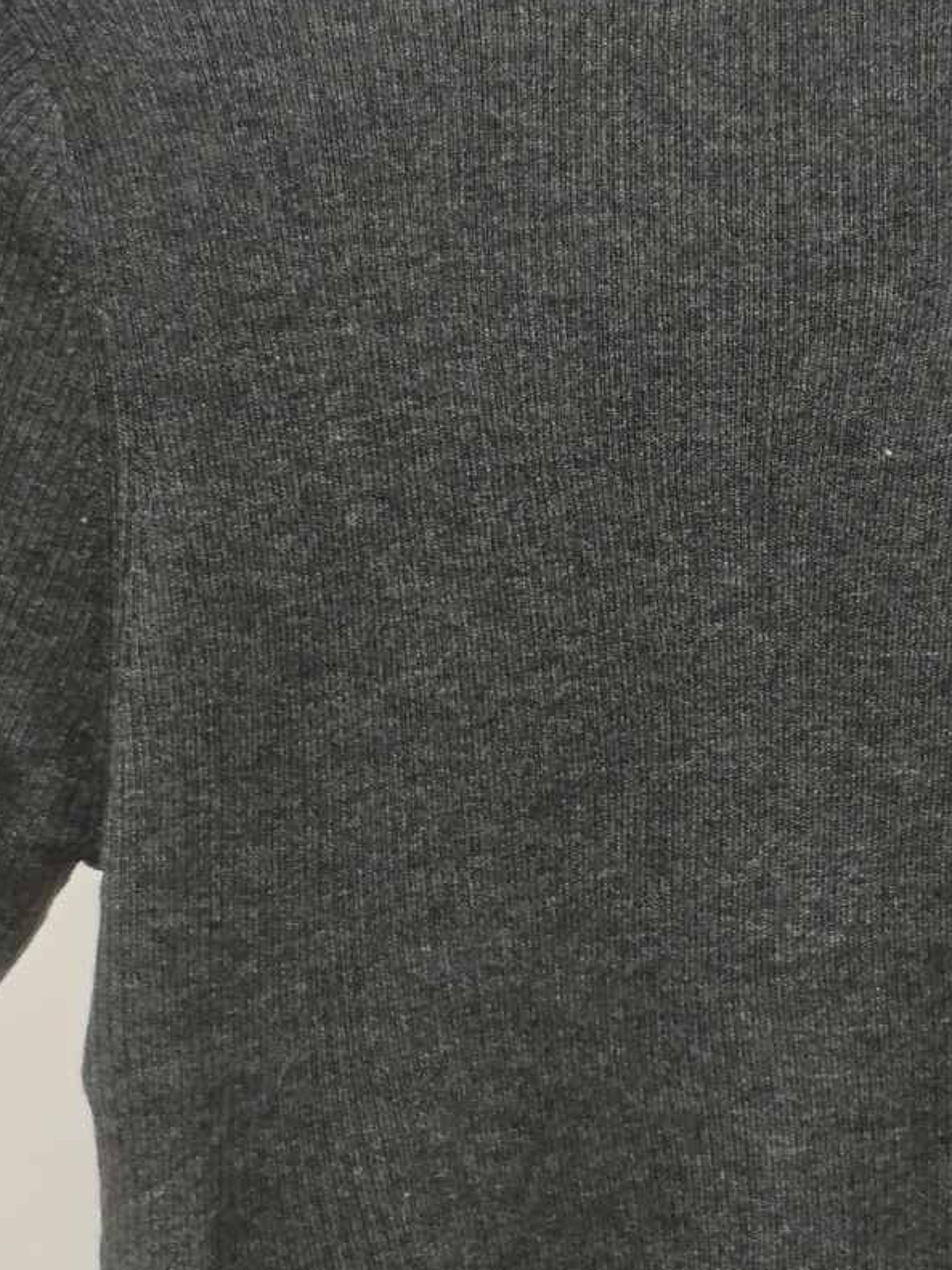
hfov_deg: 16.6
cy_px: 652
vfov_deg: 22.3
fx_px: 3228
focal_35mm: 88
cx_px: 844
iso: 225
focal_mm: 4.75
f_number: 1.8
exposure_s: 1/60
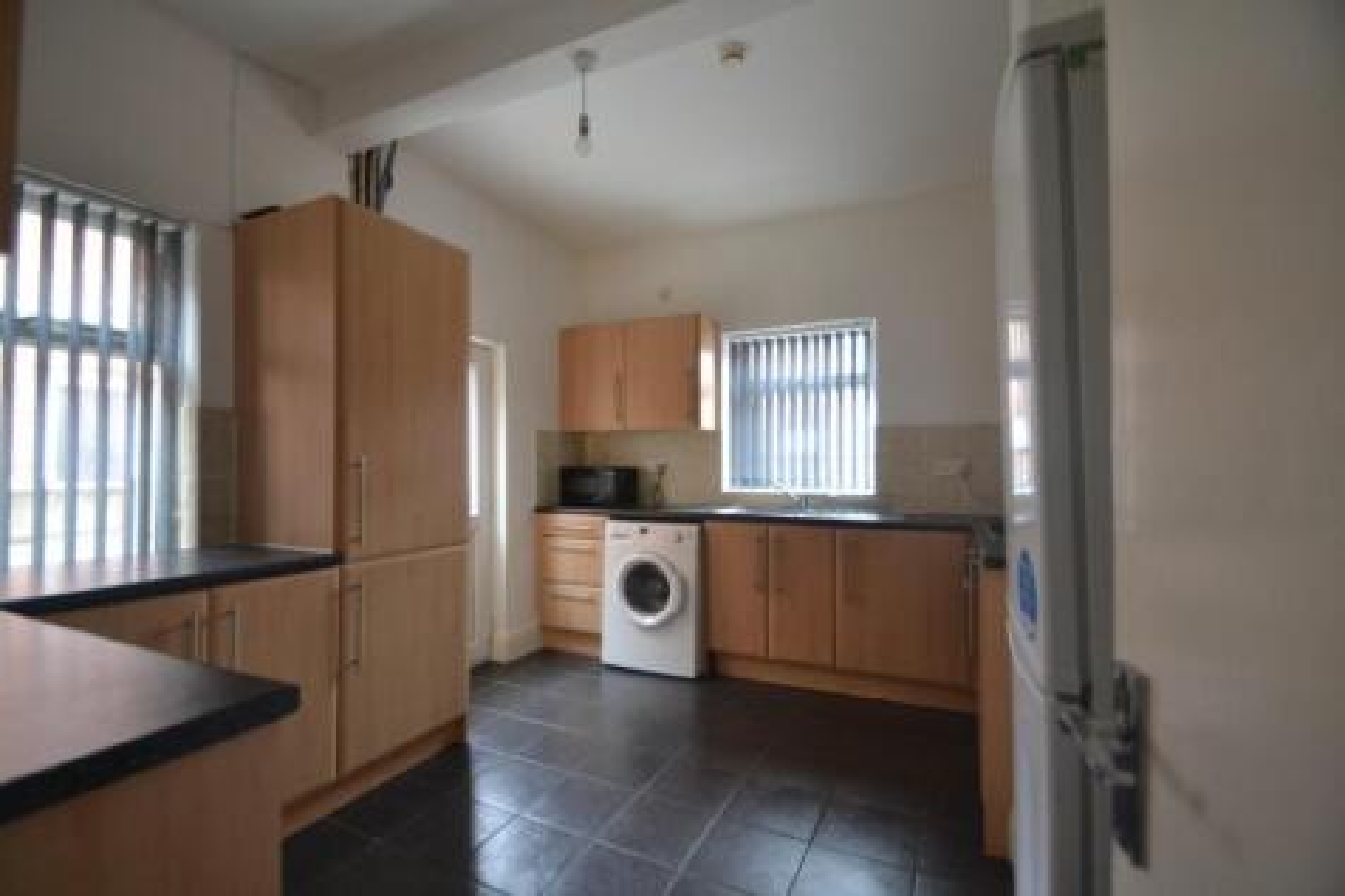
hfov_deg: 100.4
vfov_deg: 77.3
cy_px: 448
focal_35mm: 15
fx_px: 560
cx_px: 672
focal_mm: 10
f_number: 3.5
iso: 1100
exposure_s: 1/60
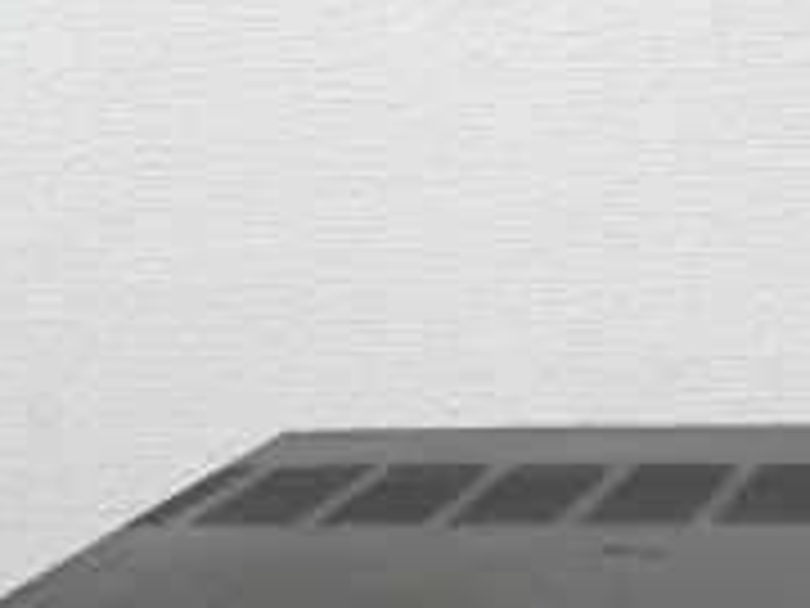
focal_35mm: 128
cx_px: 1035
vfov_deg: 11.0
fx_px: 2995
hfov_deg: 14.8
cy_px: 1004
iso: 200
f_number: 2.8
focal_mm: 6
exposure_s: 1/15
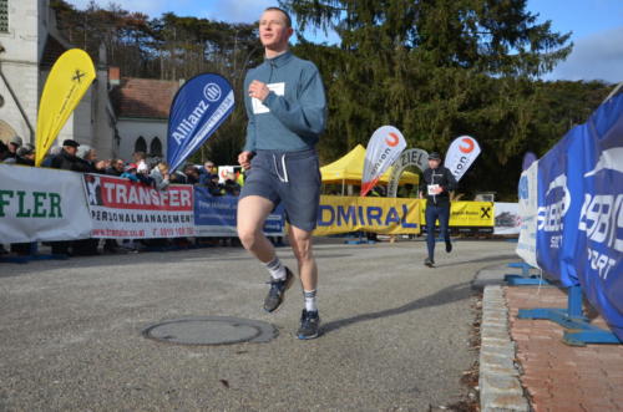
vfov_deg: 36.7
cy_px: 206
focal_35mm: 36
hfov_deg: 53.2
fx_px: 622
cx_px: 312
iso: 400
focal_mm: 24
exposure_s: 1/1500
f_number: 5.6
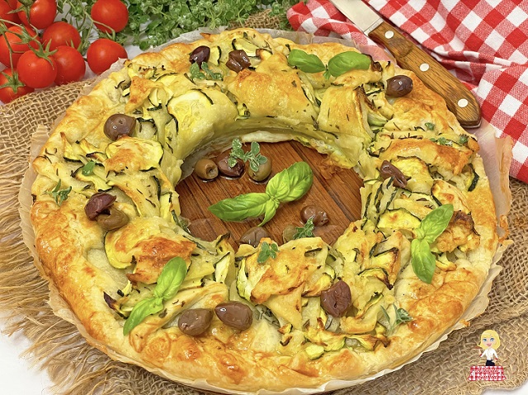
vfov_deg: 28.0
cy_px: 198
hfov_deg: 36.8
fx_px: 793
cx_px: 264
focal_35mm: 52
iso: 250
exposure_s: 1/50
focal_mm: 6
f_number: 2
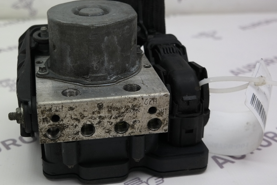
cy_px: 75
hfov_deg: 32.7
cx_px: 102
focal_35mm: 61
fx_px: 469
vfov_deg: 22.2
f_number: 4
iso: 200
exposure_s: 1/100
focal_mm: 24
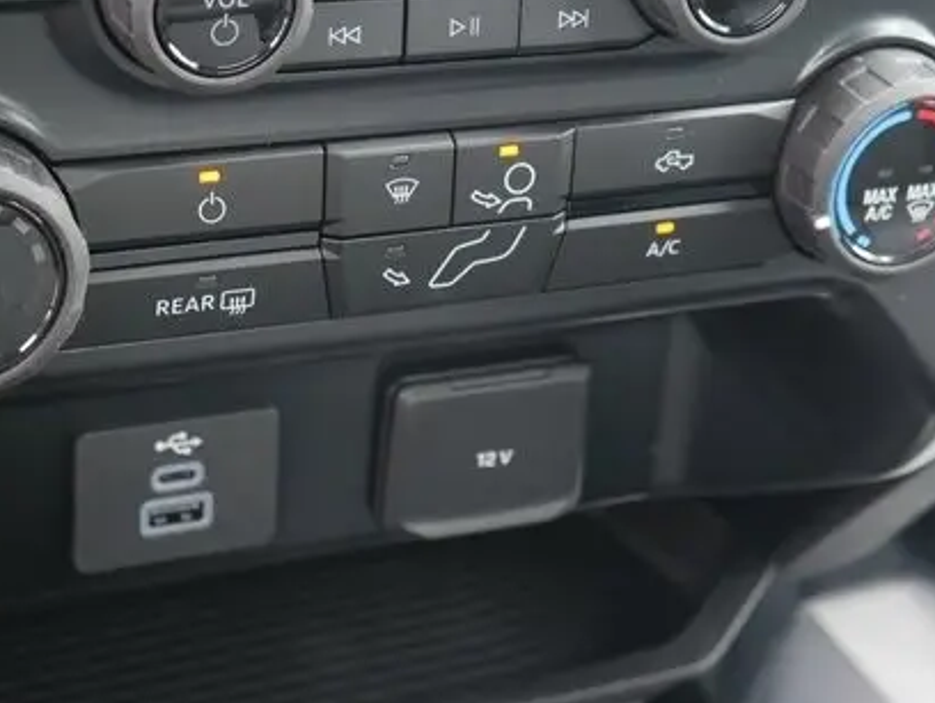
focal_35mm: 91
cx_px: 511
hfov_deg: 21.5
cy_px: 221
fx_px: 2461
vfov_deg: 16.2
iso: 1000
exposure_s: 1/60
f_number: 5.4
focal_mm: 29
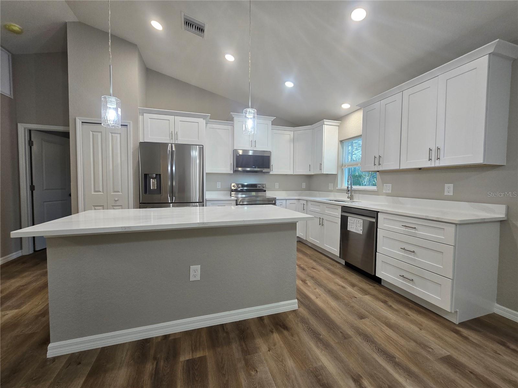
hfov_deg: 106.2
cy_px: 194
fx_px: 195
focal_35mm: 13
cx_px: 259
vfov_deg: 89.9
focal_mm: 2.2
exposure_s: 1/60
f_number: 2.2
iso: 100
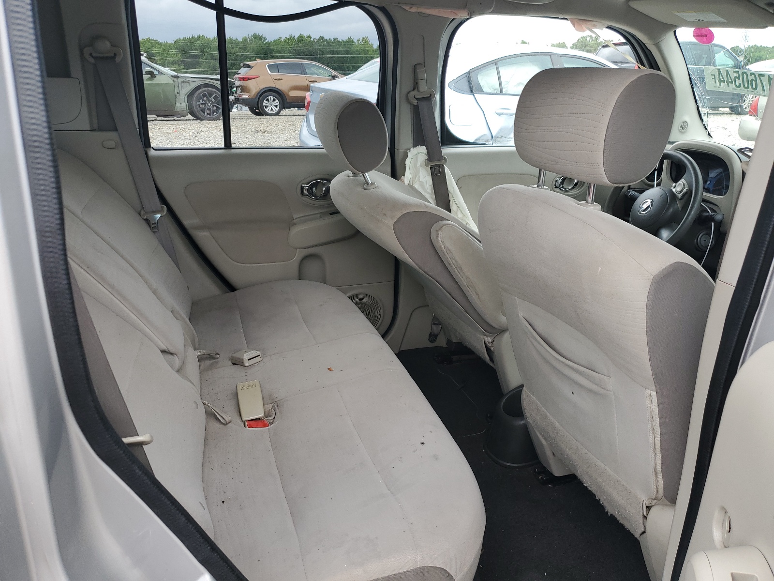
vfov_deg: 53.1
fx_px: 581
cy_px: 290
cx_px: 387
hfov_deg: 67.3
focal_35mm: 26
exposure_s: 1/278
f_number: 1.5
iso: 50
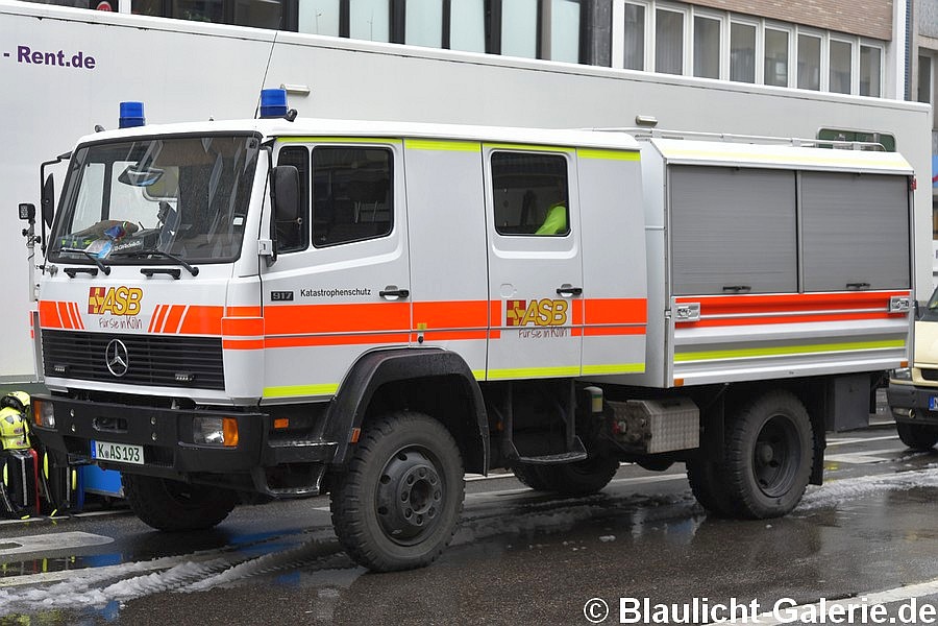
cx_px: 469
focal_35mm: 62
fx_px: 1615
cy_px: 313
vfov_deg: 21.9
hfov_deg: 32.4
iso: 400
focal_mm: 62
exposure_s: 1/100
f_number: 5
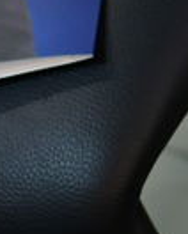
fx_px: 2415
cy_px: 38
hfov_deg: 4.0
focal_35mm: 348
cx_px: 906
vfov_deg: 5.5
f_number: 2.8
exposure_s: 1/250
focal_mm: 35
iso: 1250
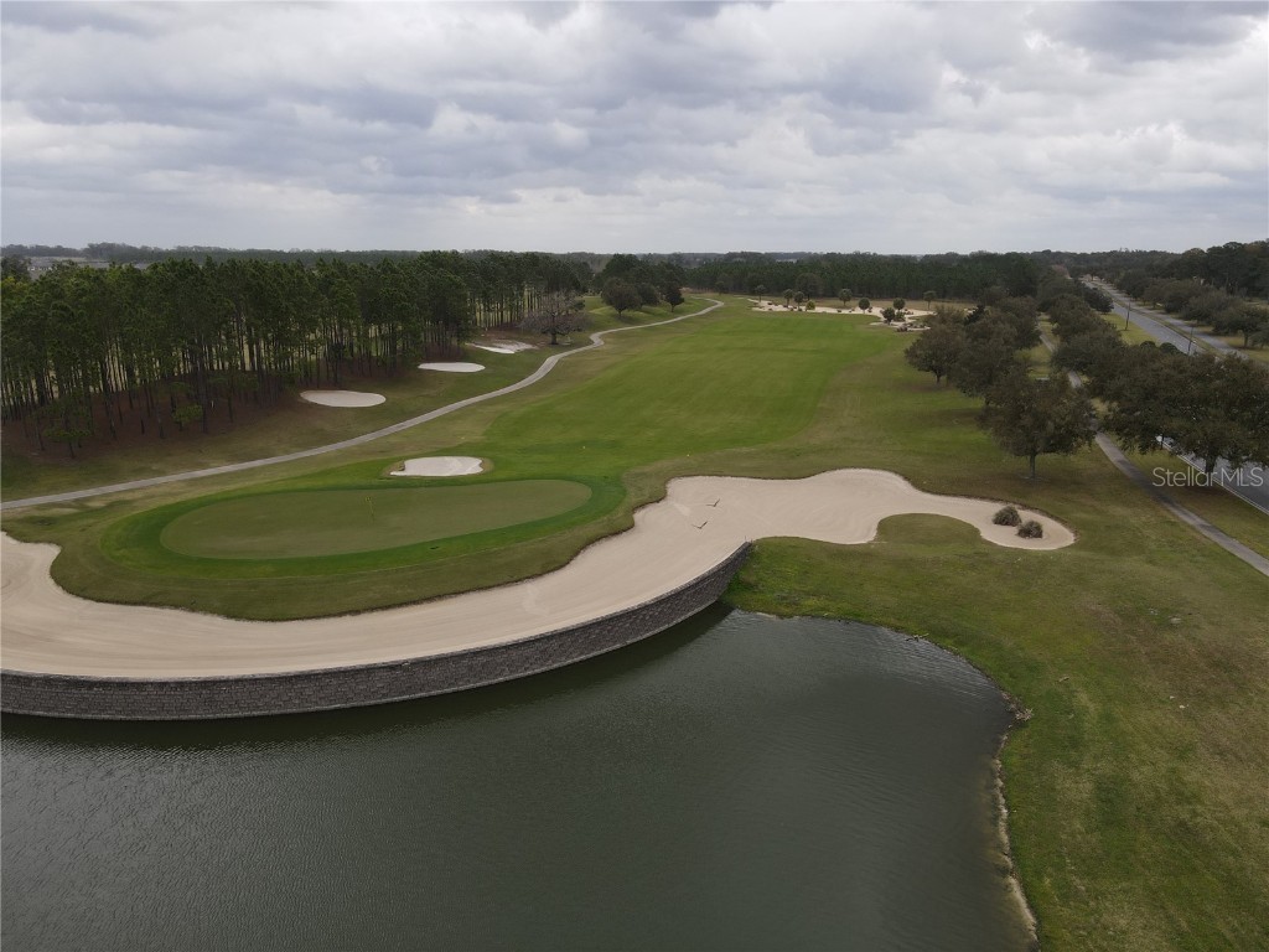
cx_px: 634
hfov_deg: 71.6
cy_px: 476
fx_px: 880
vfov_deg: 56.8
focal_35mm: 24
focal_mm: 4.5
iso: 110
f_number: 2.8
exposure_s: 1/400
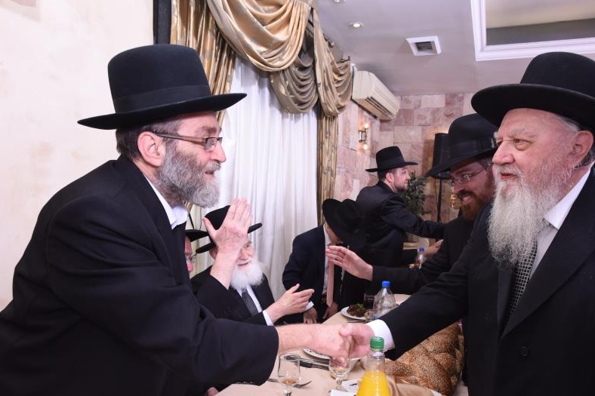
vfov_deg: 49.2
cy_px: 242
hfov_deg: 69.3
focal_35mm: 26
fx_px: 430
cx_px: 322
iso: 640
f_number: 5.6
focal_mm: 20
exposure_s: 1/125
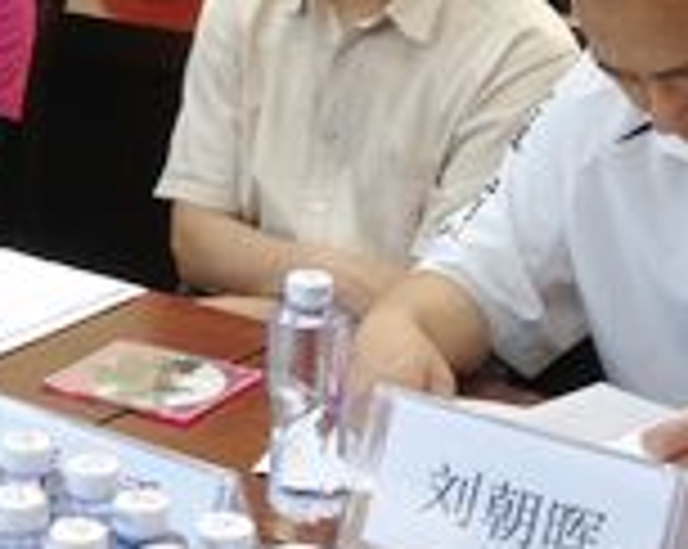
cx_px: -189
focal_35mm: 134
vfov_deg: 11.4
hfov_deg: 13.9
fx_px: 2725
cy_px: 72
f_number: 2.4
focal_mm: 4.28
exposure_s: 1/20
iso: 100
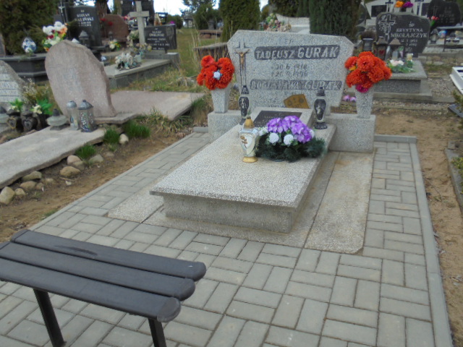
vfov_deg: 48.2
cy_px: 174
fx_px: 388
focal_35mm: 29
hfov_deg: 61.7
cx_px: 232
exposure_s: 1/200
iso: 100
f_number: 3.7
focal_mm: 5.3
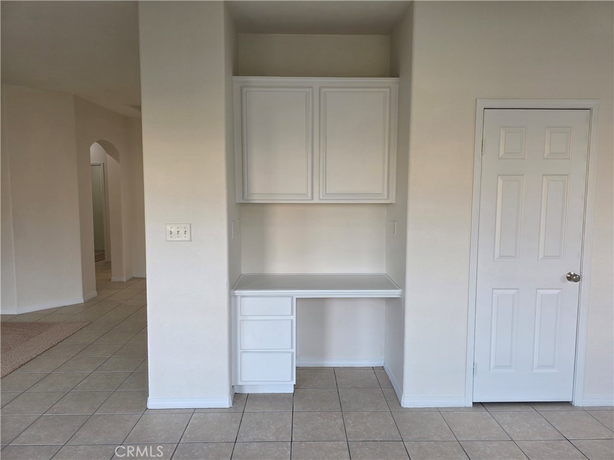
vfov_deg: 58.9
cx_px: 307
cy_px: 230
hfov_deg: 73.9
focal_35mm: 23
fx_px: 408
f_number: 1.7
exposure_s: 1/120
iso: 40
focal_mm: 6.3
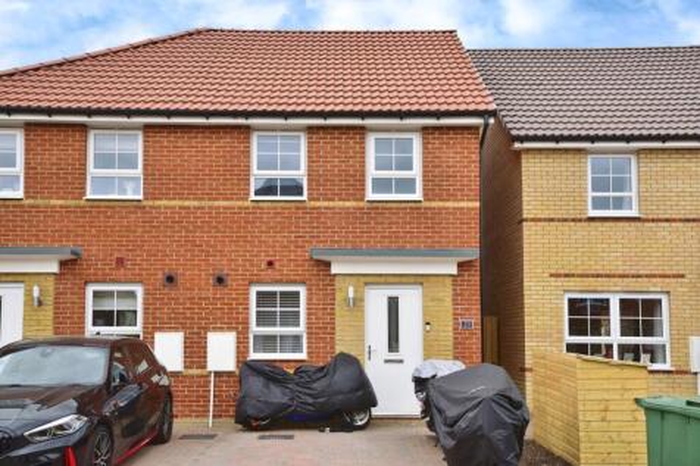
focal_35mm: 38
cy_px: 233
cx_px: 350
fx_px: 739
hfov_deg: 50.7
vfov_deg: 35.0
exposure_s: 1/30
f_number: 8
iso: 125
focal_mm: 38
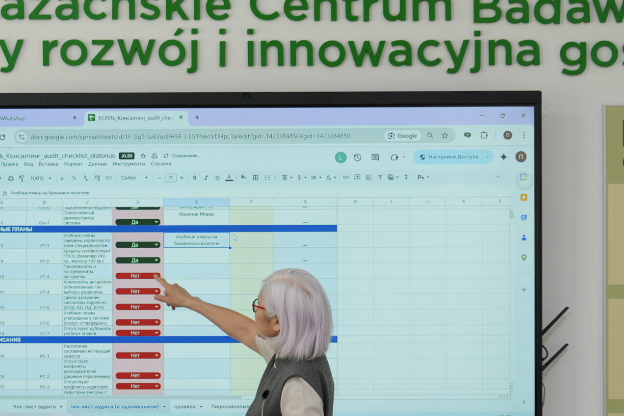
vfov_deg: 8.3
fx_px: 2860
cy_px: 294
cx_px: 184
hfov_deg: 12.4
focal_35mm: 165
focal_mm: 82
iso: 200
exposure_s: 1/100
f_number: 4
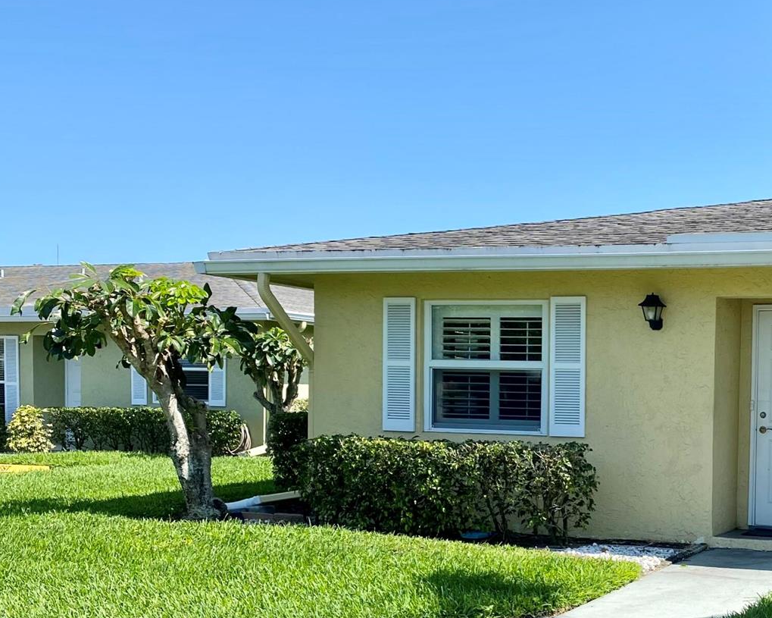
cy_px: 450
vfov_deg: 29.3
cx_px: 691
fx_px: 1165
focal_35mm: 51
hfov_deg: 34.6
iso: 32
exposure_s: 1/2183
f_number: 1.8
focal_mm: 4.25
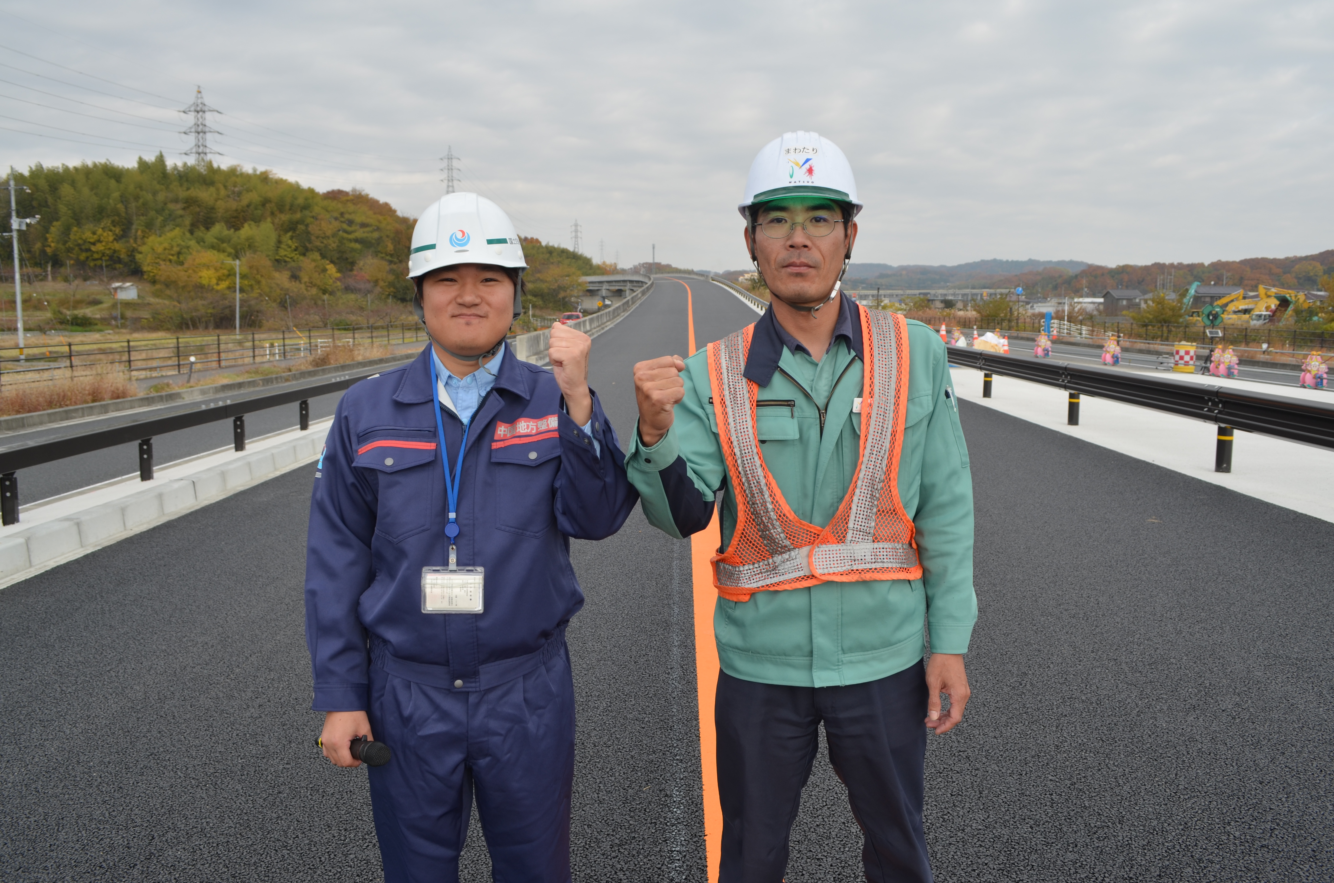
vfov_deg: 43.4
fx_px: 1109
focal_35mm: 30
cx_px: 667
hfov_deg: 62.0
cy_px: 442
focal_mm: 20
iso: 100
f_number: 8
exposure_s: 1/200
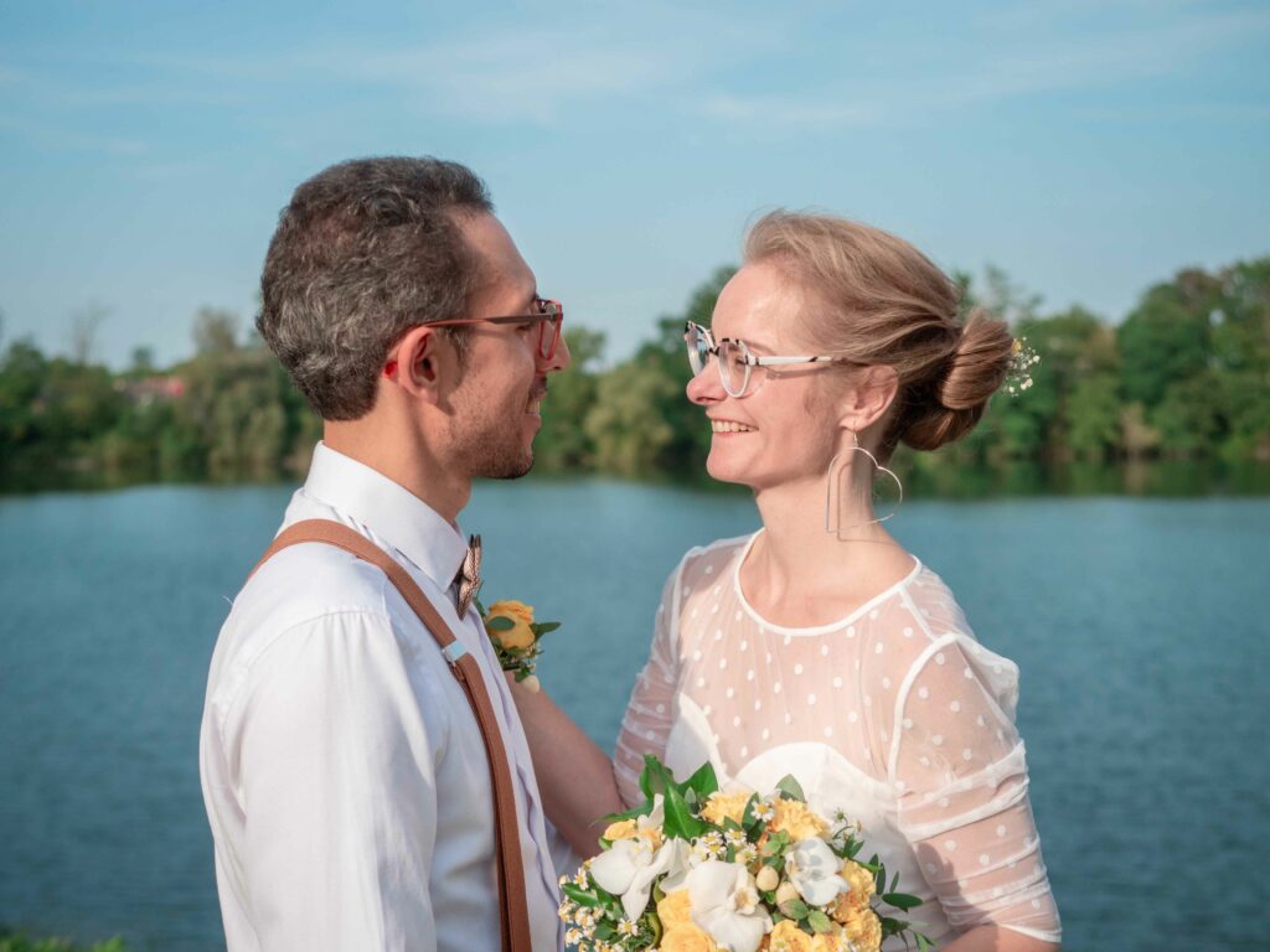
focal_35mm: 50
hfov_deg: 38.2
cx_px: 635
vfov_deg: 29.1
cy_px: 476
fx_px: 1834
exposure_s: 1/8000
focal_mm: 25
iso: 400
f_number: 2.2
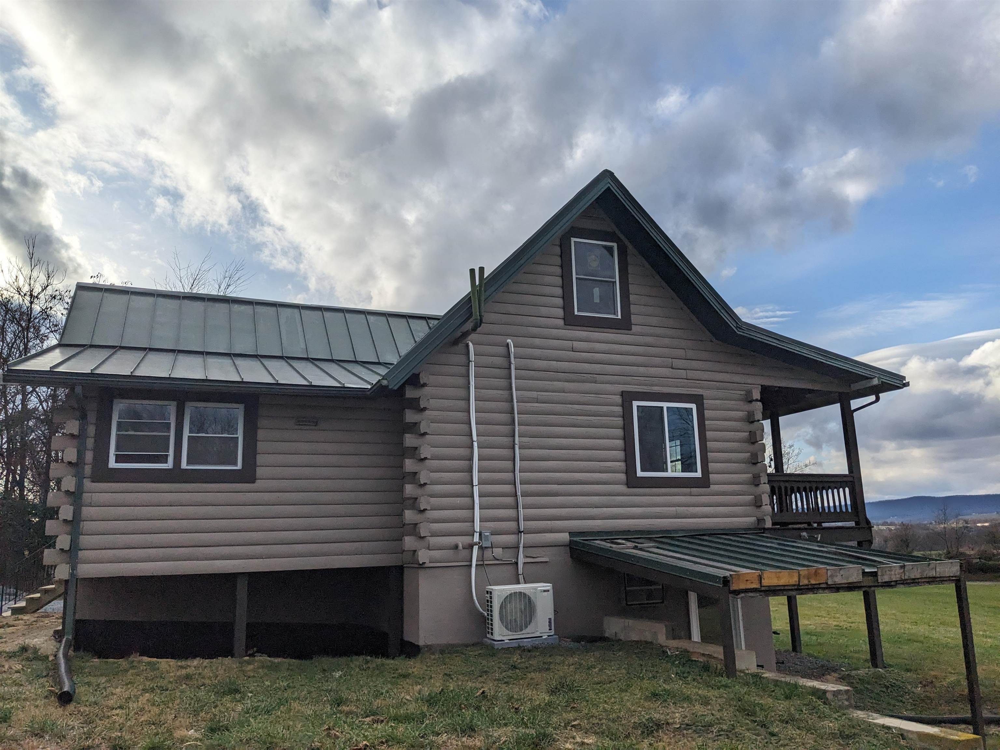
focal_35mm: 27
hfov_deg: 65.3
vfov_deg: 51.4
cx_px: 500
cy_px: 375
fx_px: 780
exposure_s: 1/5848
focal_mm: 4.38
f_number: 1.73
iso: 60
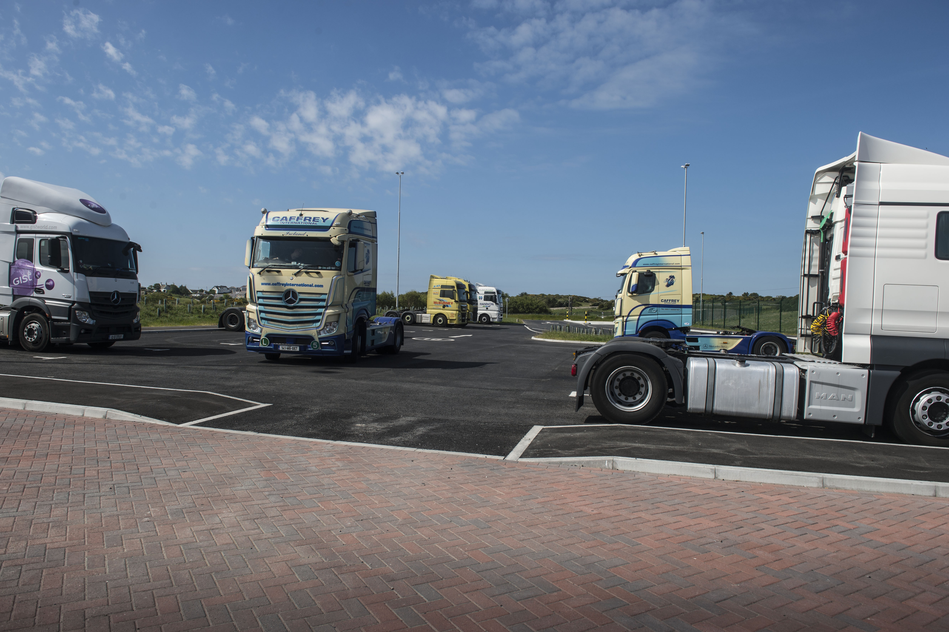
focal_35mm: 24
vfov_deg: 53.1
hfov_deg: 73.8
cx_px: 474
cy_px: 316
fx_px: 632
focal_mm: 24
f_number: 8
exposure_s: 1/500
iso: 160
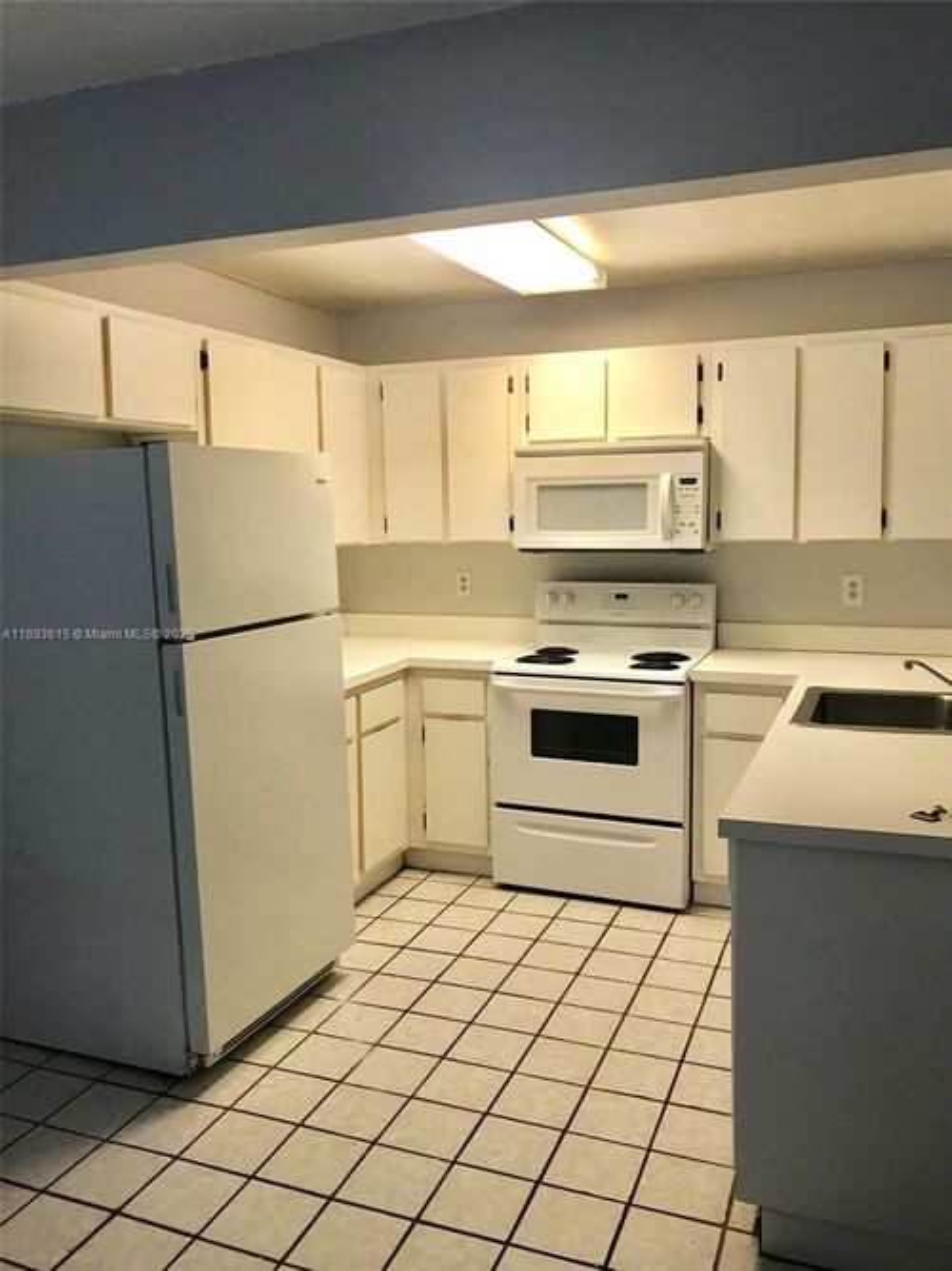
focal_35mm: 28
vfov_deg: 63.5
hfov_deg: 49.7
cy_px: 636
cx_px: 476
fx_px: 1027
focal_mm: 3.99
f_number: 1.8
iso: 25
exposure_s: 1/40
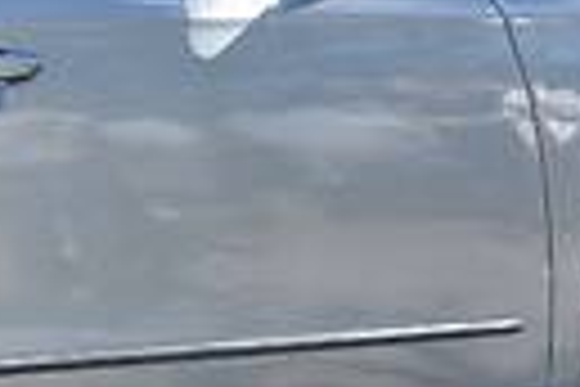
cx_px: -611
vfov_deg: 5.5
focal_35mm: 249
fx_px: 4011
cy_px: 65
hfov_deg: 7.9
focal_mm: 40
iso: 250
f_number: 8
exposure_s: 1/250
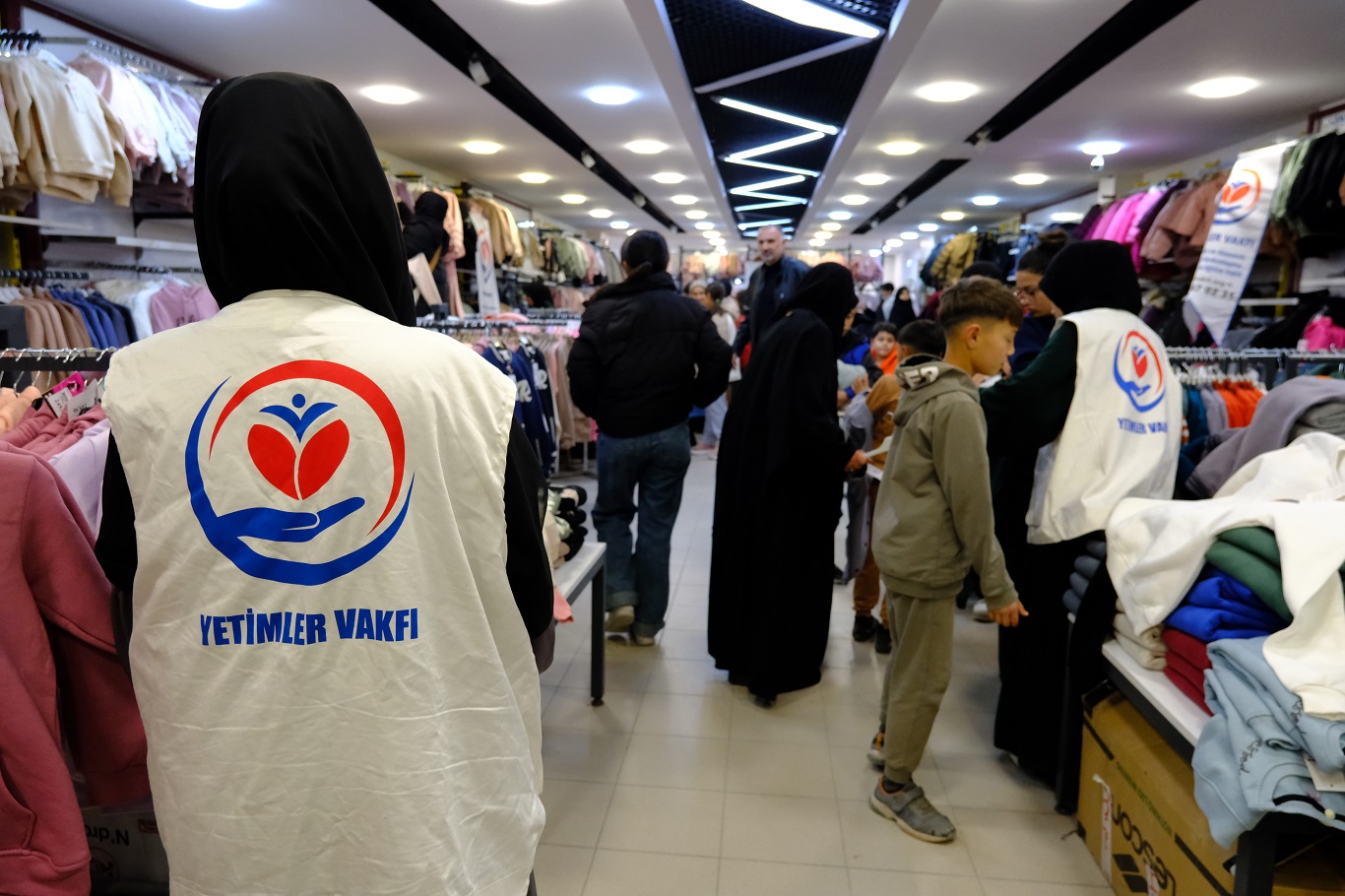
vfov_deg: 53.1
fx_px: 896
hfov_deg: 73.8
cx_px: 672
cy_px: 448
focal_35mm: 24
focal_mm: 16
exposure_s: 1/320
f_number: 4
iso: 2000
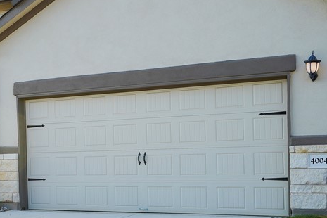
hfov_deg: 28.3
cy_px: 160
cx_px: 69
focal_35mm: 70
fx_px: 636
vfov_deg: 19.3
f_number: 8
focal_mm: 30
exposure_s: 1/100
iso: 100
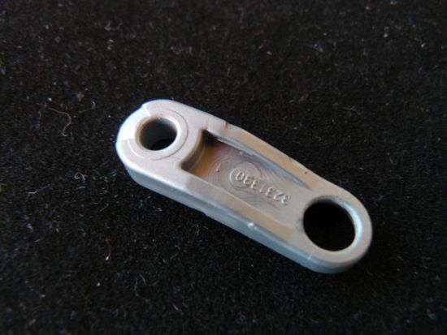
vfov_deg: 39.7
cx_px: 224
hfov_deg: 51.3
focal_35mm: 36
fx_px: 465
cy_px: 168
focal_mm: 6
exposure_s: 1/30
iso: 100
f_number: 4
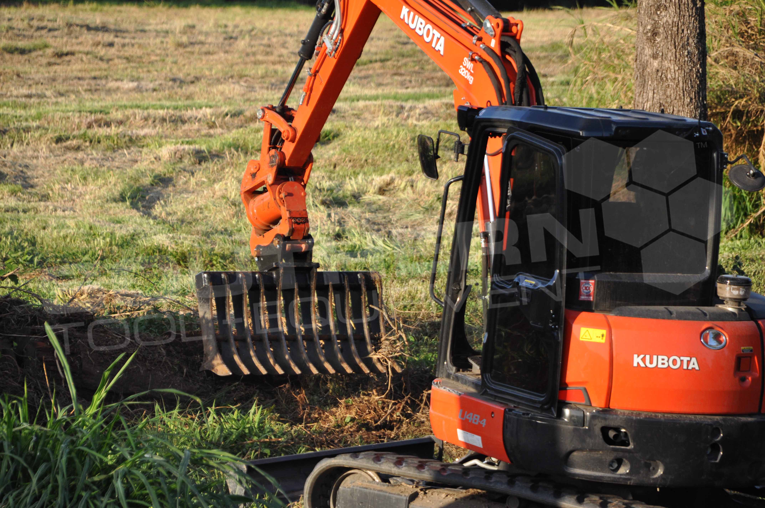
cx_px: 382
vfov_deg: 4.6
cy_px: 254
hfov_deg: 6.9
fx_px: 6367
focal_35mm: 300
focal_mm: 200
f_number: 6.3
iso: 400
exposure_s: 1/500
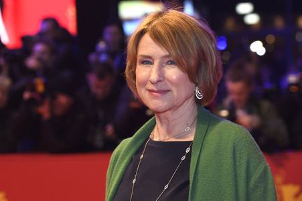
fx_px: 838
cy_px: 100
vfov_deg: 13.7
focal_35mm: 100
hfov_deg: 20.4
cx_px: 151
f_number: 5.6
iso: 800
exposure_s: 1/125
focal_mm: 100
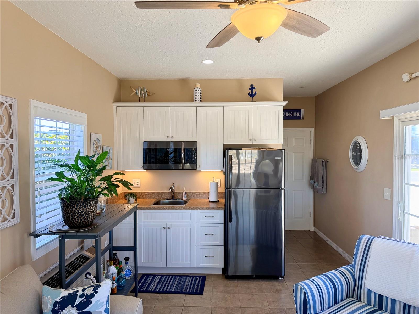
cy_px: 157
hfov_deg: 71.6
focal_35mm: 24
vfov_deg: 56.8
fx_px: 291
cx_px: 210
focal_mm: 6.76
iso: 80
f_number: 1.78
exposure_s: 1/176
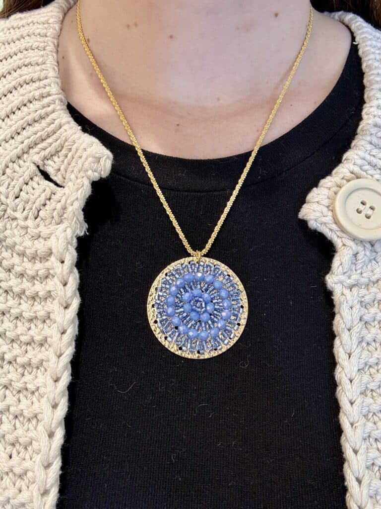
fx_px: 440
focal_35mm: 30
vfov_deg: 60.0
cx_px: 190
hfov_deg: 46.8
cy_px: 254
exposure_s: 1/50
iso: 80
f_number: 1.9
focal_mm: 2.69
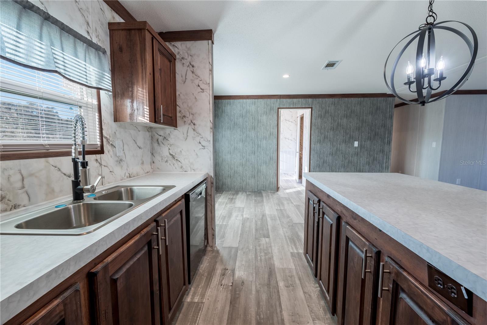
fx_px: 189
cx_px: 244
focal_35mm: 14
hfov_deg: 104.2
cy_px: 162
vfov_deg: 81.2
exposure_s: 1/125
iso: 250
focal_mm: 14
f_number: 8
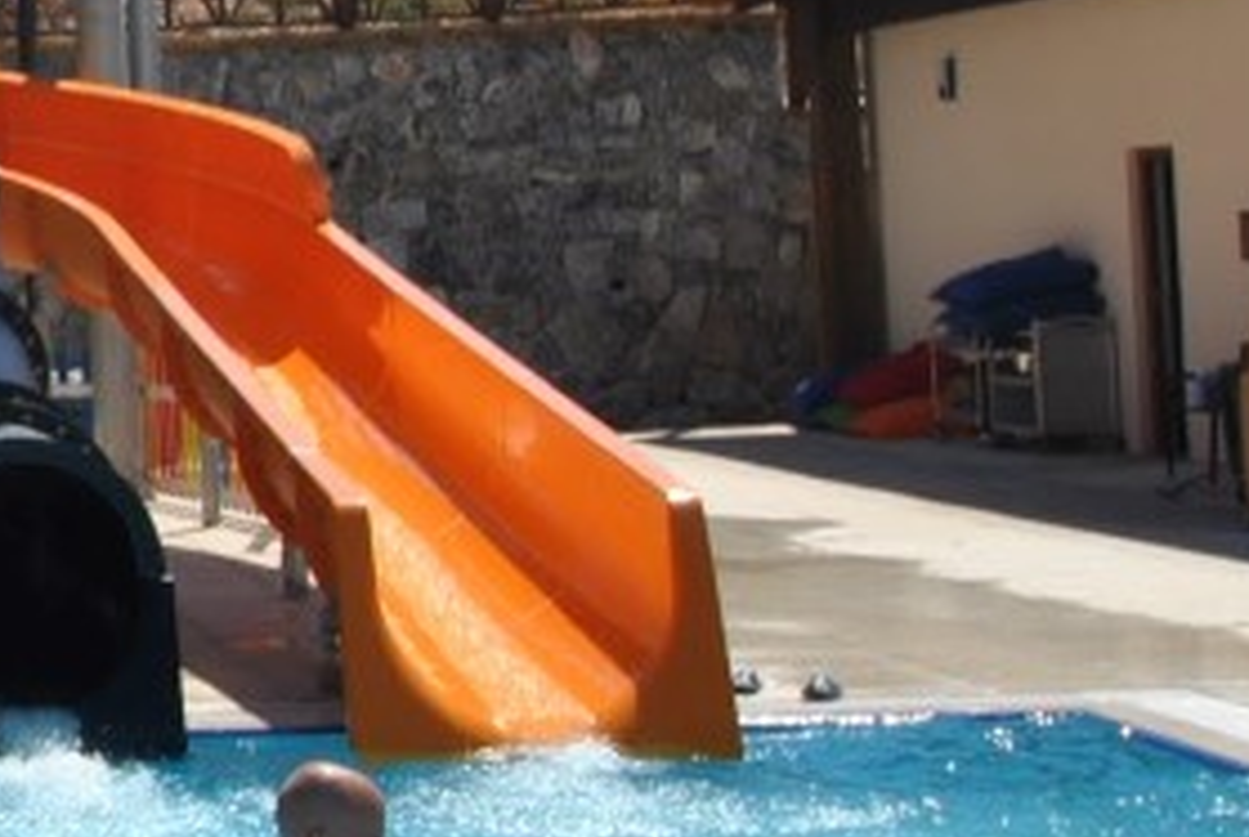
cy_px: 152
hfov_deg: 16.0
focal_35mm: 111
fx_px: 3857
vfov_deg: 12.3
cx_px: -898
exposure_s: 1/320
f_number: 9
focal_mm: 18
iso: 100
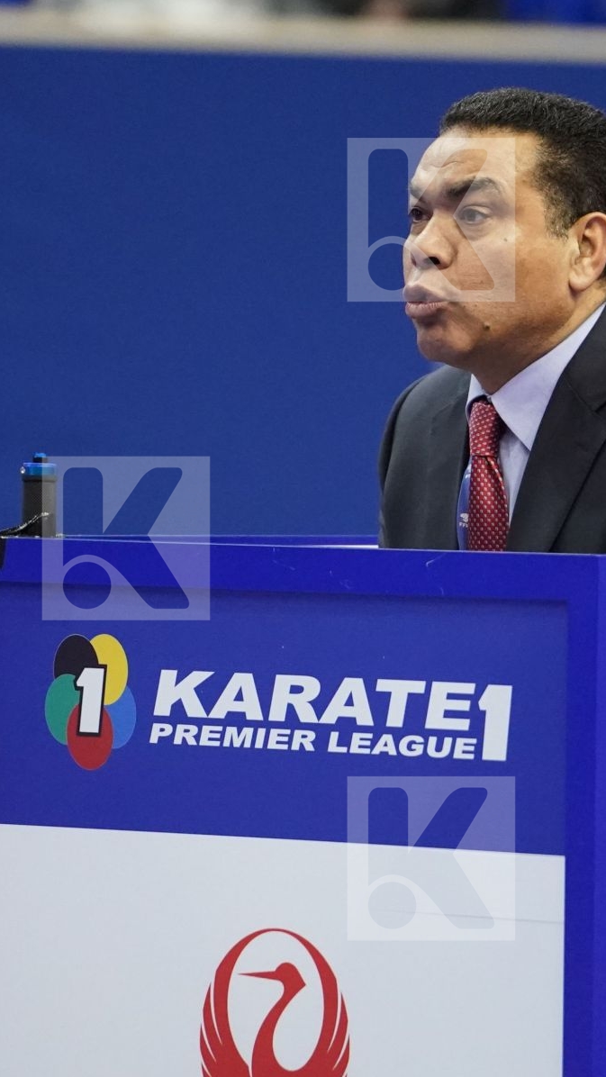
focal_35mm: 473
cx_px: 431
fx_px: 13508
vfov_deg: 4.6
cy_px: 538
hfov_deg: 2.6
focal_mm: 200
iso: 6400
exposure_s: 1/1000
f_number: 2.8
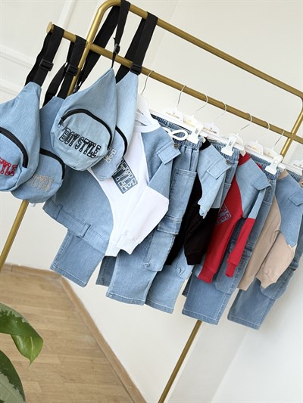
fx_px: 560
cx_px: 152
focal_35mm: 48
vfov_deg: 39.6
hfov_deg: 30.3
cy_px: 202
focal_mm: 6.76
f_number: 1.78
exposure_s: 1/46
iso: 250
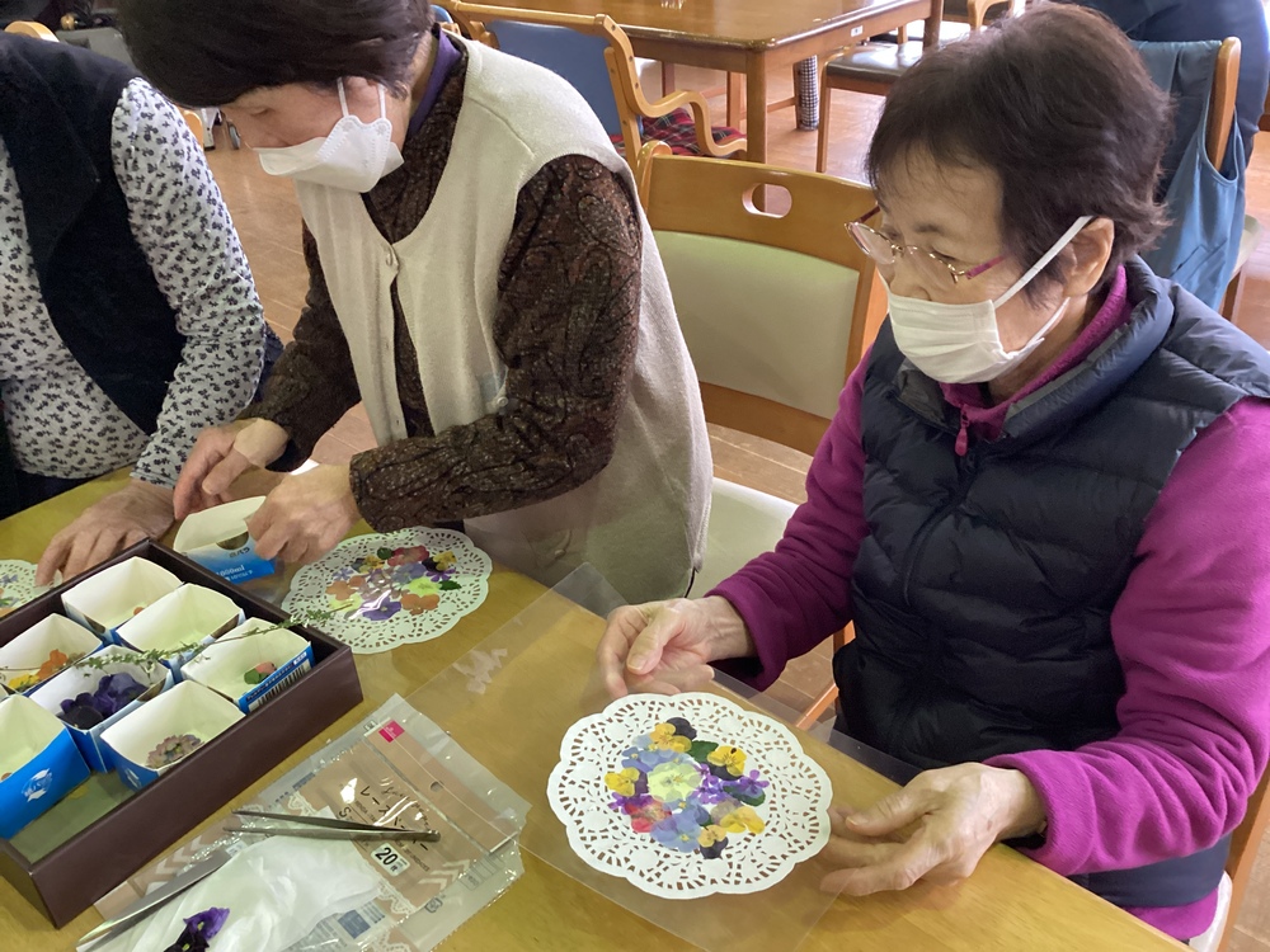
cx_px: 635
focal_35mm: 31
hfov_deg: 58.4
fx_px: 1137
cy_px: 476
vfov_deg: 45.4
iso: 400
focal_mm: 3.3
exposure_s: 1/60
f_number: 2.4
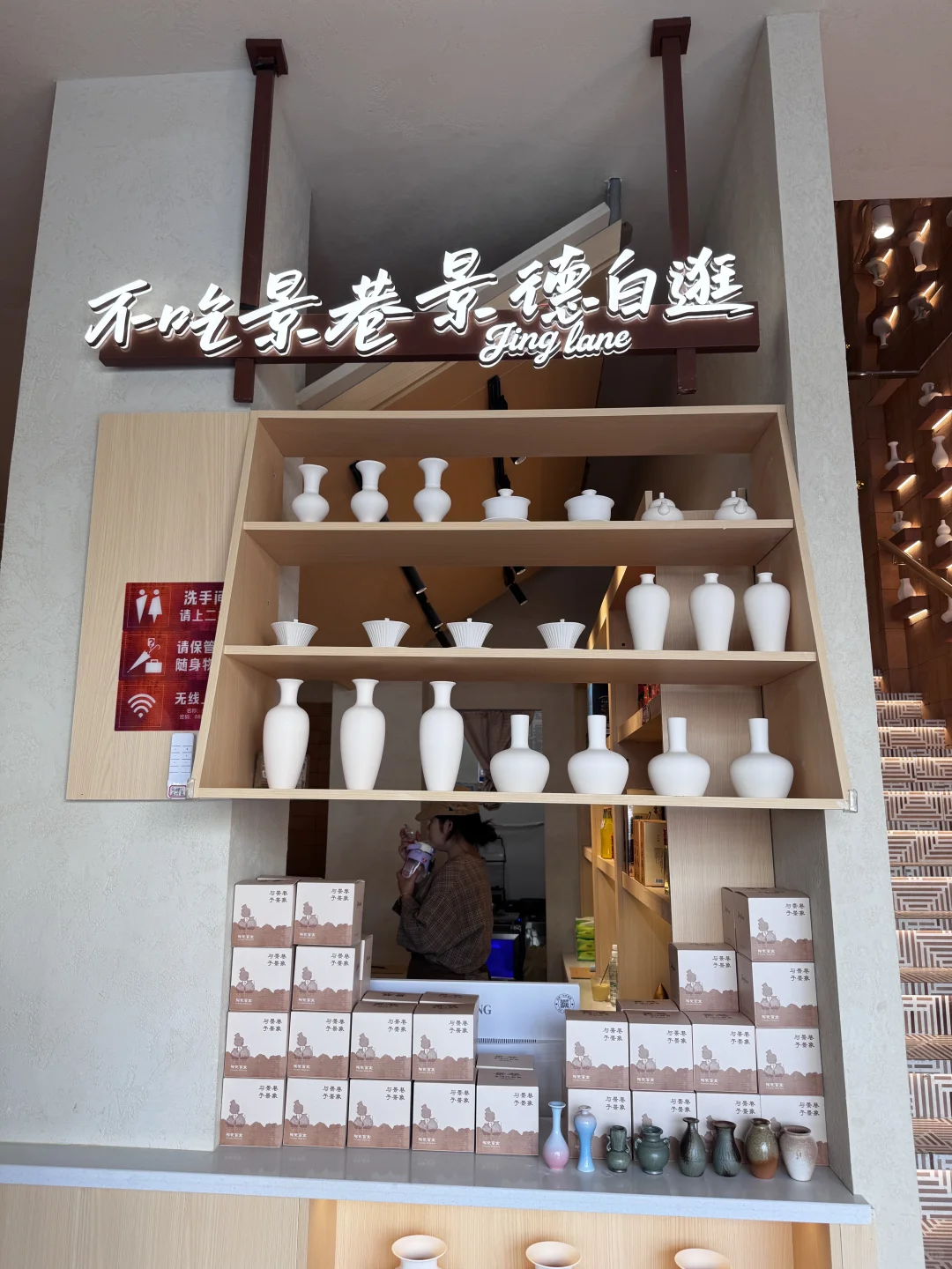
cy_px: 634
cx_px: 476
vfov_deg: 71.6
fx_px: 880
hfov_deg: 56.8
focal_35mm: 24
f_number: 1.78
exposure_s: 1/171
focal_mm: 6.76
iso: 80
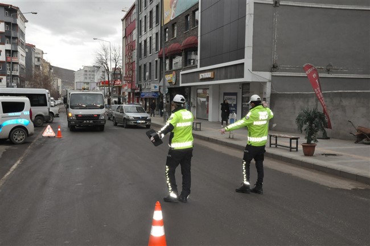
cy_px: 123
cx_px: 185
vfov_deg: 35.4
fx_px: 385
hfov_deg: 51.3
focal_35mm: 38
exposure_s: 1/200
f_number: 20
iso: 2000
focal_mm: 25
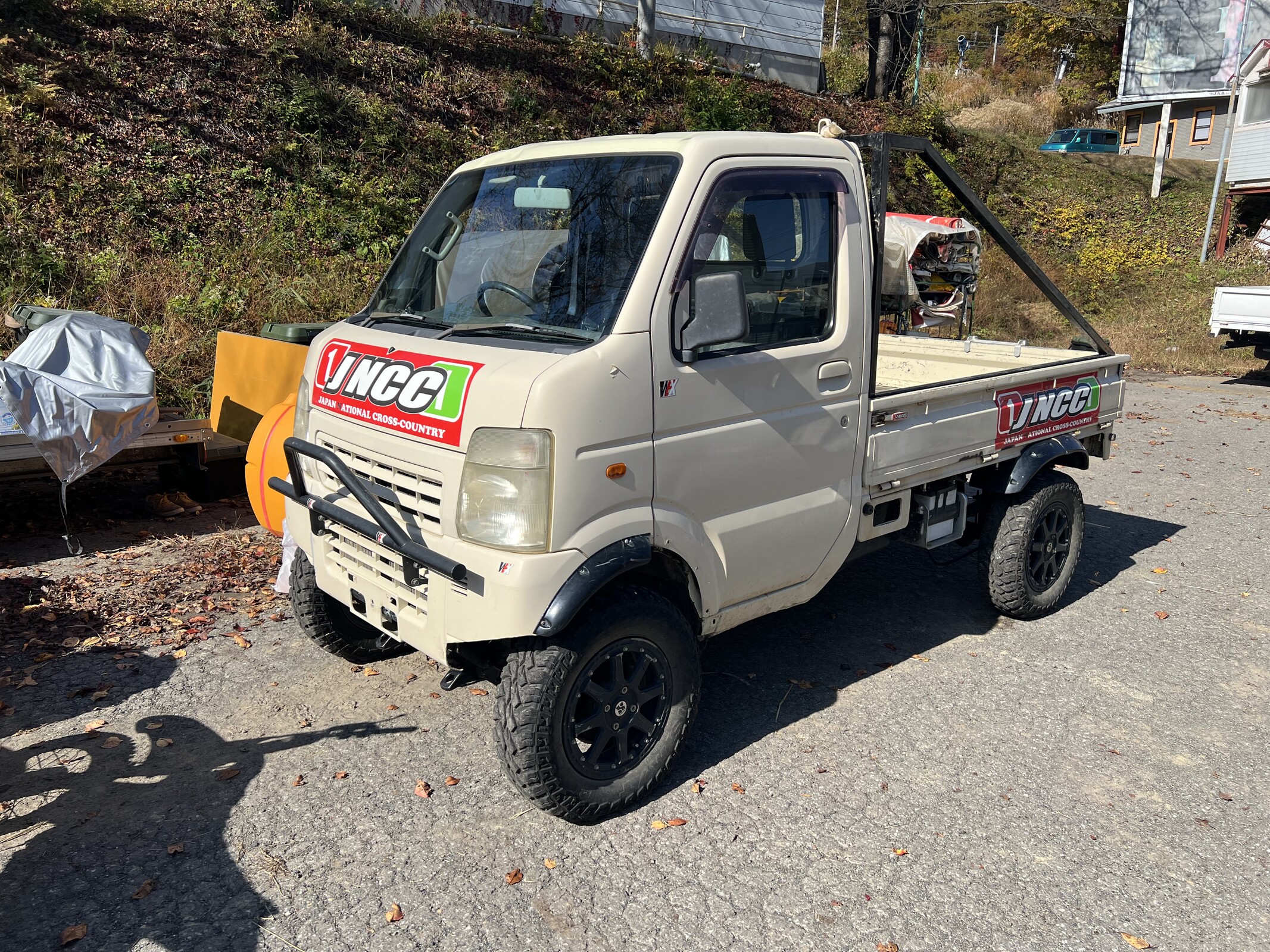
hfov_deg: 67.3
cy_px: 476
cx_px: 635
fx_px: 954
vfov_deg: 53.1
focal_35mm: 26
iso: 50
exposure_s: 1/4115
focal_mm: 5.7
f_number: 1.5
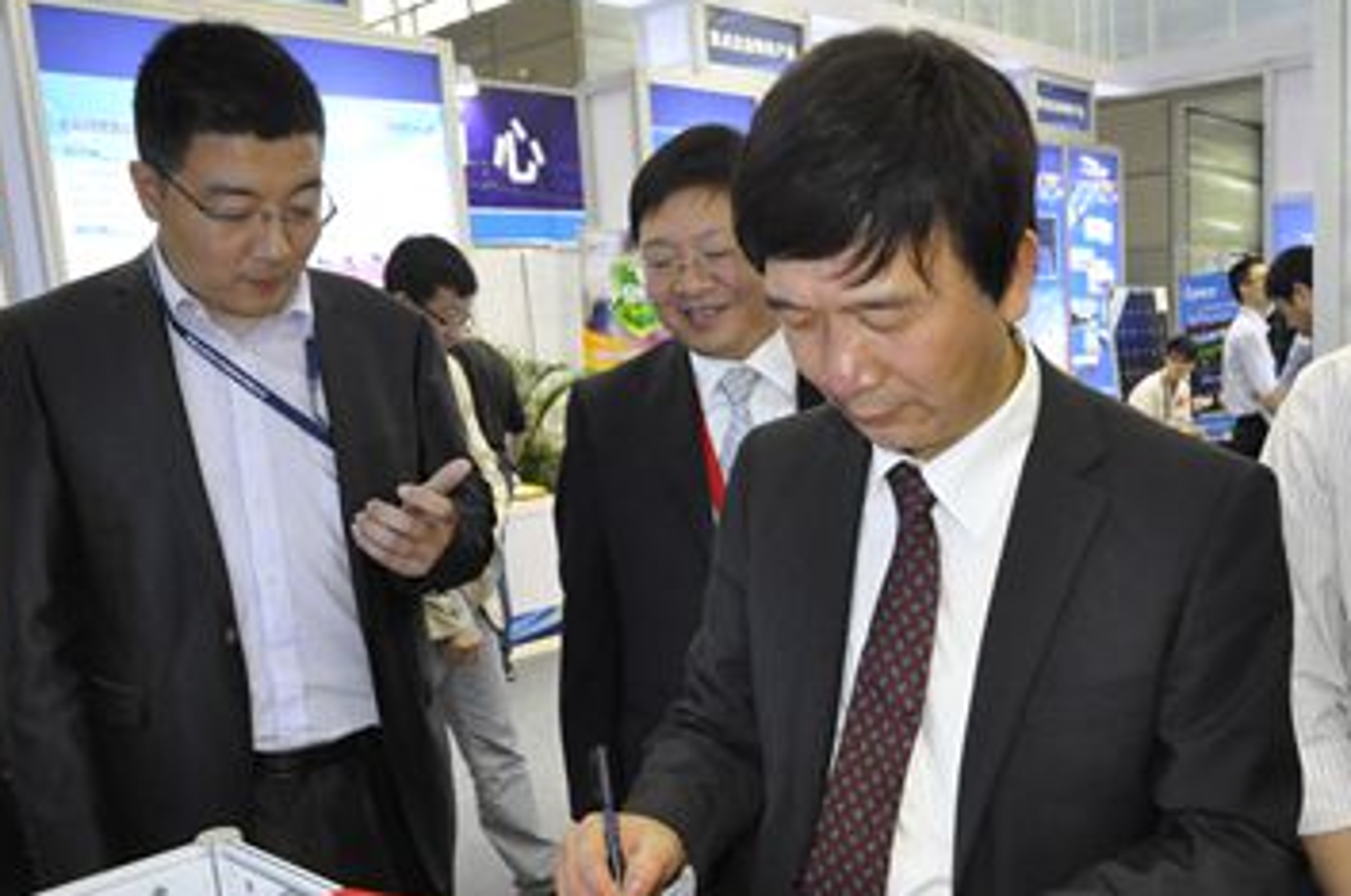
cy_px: 613
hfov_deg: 55.6
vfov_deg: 38.2
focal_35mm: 34
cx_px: 788
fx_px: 1274
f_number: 5
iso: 1600
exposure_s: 1/100
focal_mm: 16
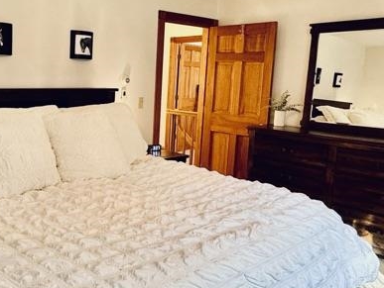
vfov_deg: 38.7
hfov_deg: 48.3
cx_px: 98
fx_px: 411
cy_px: 138
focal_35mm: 37
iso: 160
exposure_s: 1/60
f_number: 2.2
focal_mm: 2.22
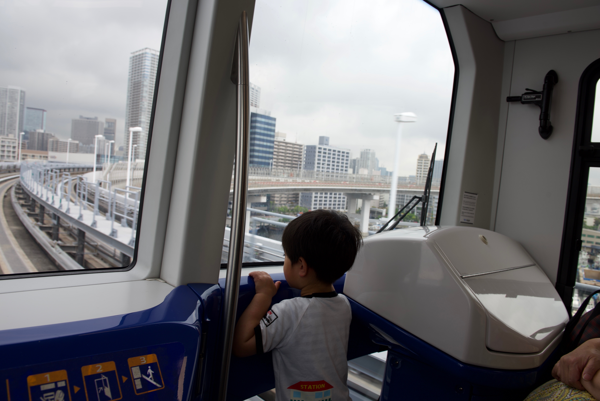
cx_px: 300
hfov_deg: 73.7
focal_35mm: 24
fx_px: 400
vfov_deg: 53.2
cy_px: 200
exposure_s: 1/200
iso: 200
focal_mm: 24
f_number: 7.1
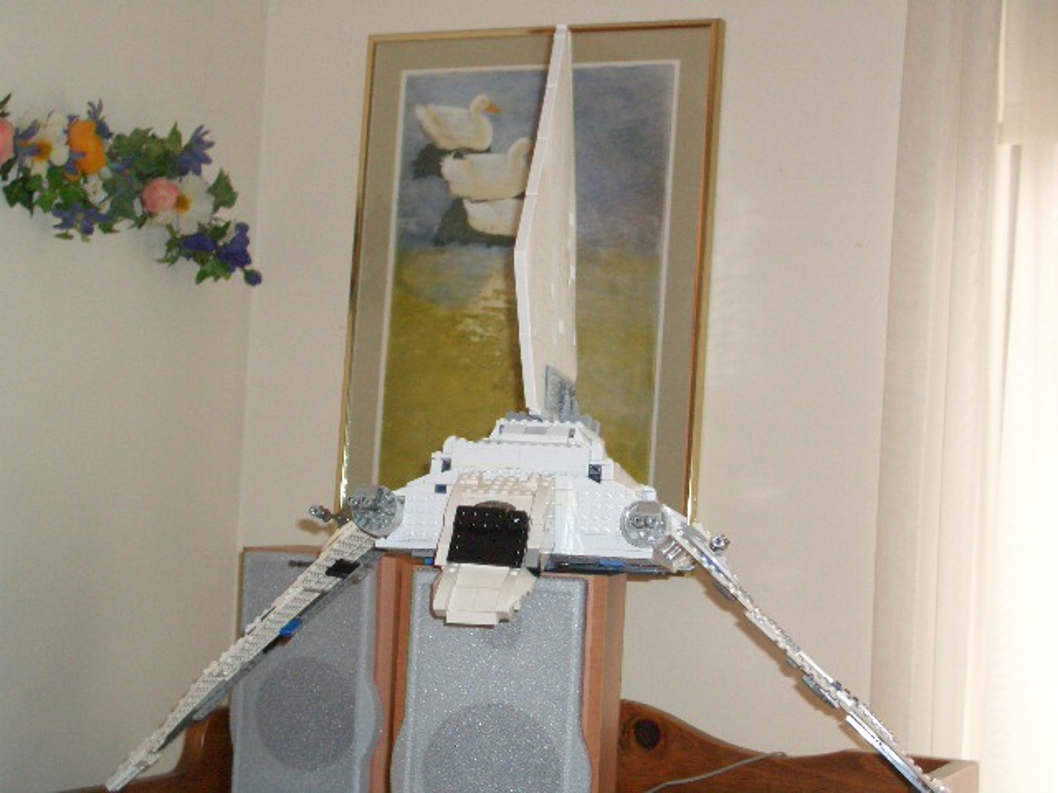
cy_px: 396
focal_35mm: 62
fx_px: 1895
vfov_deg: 23.7
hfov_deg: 31.2
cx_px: 529
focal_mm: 10.2
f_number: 3.5
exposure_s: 1/60
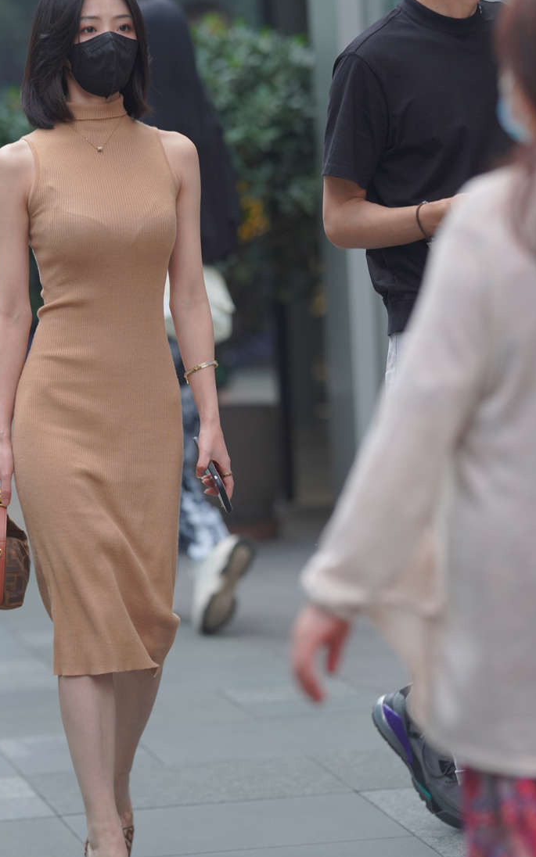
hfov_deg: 5.8
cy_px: 258
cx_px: 138
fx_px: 5282
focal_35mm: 226
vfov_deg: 9.3
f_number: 2.2
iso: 500
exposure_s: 1/640
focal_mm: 135
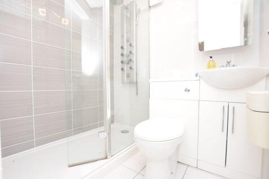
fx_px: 112
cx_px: 134
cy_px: 90
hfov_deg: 100.4
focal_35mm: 15
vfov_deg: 77.3
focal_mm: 10
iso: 800
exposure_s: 1/80
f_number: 4.5
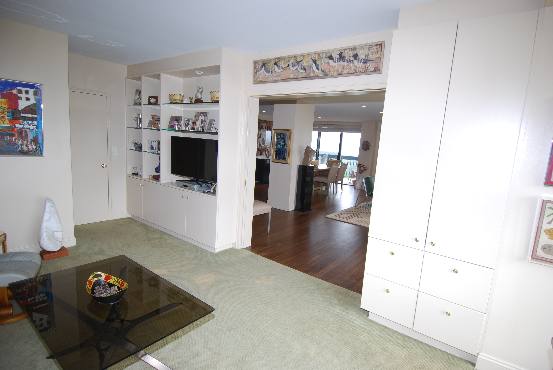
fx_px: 277
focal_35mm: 18
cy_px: 185
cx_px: 276
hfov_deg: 89.9
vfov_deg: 67.5
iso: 200
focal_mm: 12
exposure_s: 1/80
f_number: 4.5
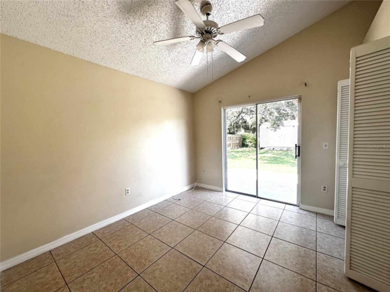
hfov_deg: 102.1
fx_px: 158
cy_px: 146
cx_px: 195
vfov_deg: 85.7
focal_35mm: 14
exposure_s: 1/181
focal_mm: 2.22
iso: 40
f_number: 2.2
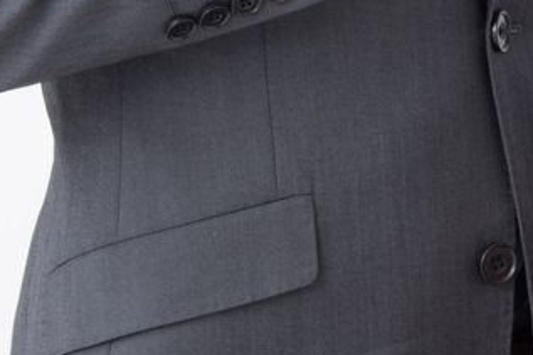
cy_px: -399
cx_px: 661
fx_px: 4853
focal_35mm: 328
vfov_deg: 4.1
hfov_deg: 6.2
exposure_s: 1/125
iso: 200
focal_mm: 52
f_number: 8
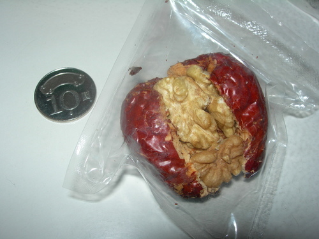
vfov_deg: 37.7
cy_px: 120
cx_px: 160
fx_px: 350
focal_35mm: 38
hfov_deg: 49.0
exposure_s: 1/60.1
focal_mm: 7.8
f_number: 4.8
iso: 50
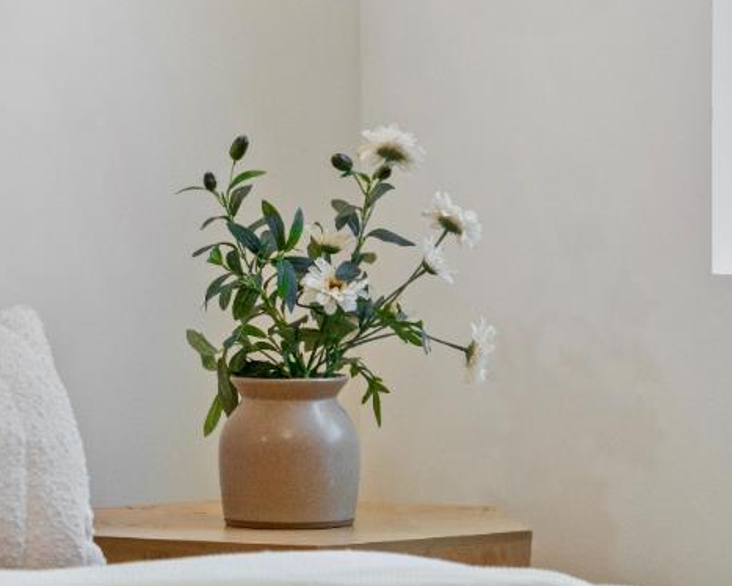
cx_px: -122
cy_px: 226
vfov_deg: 6.3
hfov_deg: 7.9
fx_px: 5288
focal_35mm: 244
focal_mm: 81
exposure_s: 1/60
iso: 640
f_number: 4.5
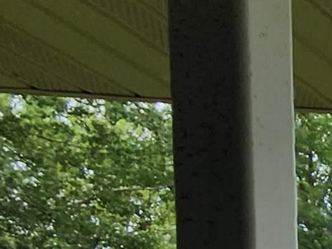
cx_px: 942
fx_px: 719
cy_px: 587
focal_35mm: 75
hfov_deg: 12.3
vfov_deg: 14.1
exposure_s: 1/1053
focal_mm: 2.2
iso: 50
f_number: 2.2
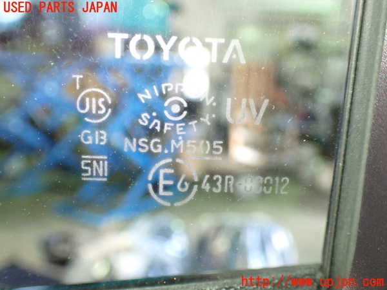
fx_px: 458
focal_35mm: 41
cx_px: 194
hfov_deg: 45.8
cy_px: 145
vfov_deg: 35.1
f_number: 2.8
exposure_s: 1/40
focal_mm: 7.31
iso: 1000
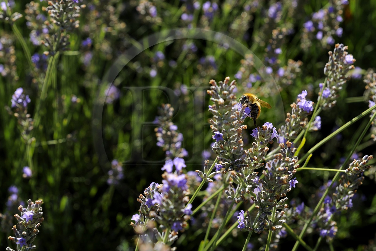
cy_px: 126
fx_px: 731
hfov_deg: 28.8
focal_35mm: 70
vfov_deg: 19.4
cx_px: 188
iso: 200
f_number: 10
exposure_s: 1/160
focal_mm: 70
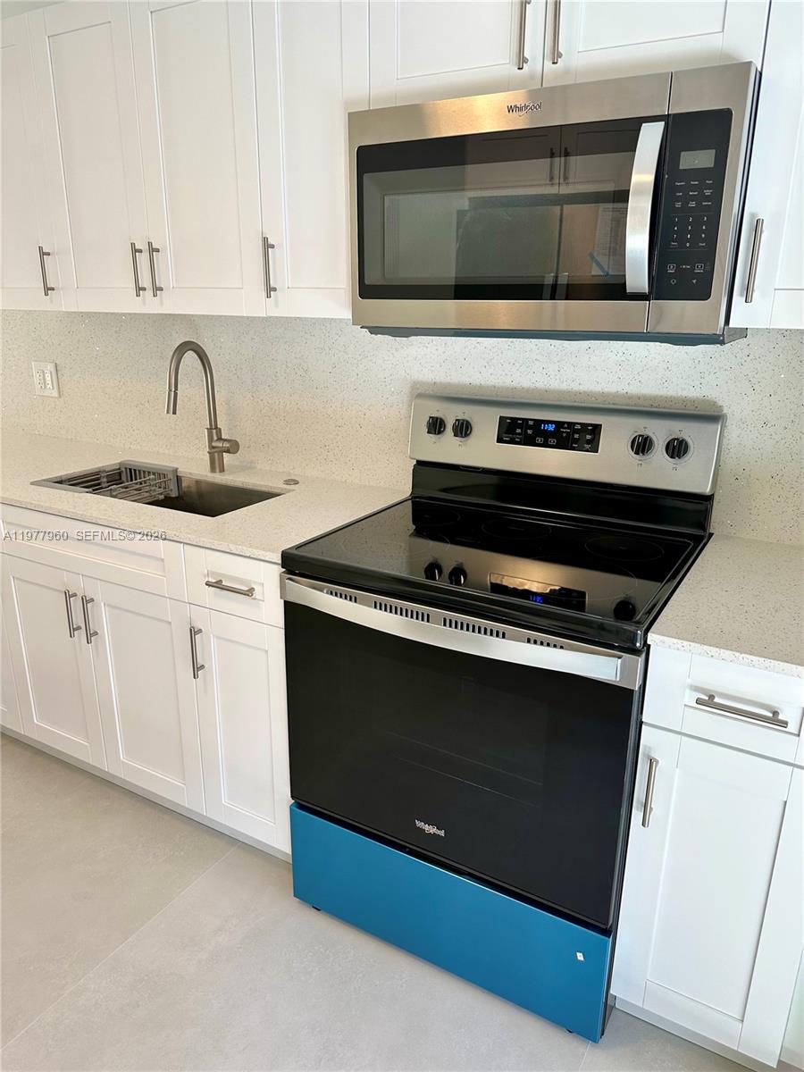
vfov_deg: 71.6
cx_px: 402
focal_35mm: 24
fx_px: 743
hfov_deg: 56.8
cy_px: 536
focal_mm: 6.86
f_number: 1.78
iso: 100
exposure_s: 1/120
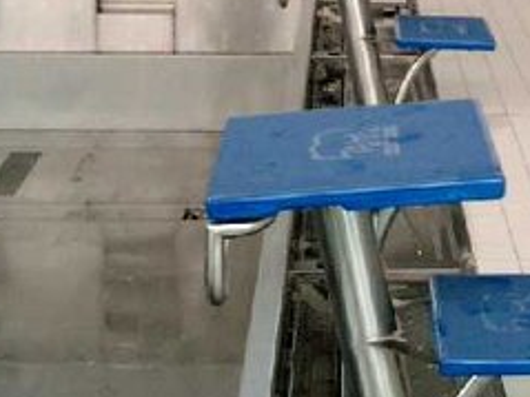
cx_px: 495
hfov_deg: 20.6
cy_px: -49
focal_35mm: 93
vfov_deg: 15.4
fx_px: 1423
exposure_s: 1/100
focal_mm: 7.6
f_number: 2.6
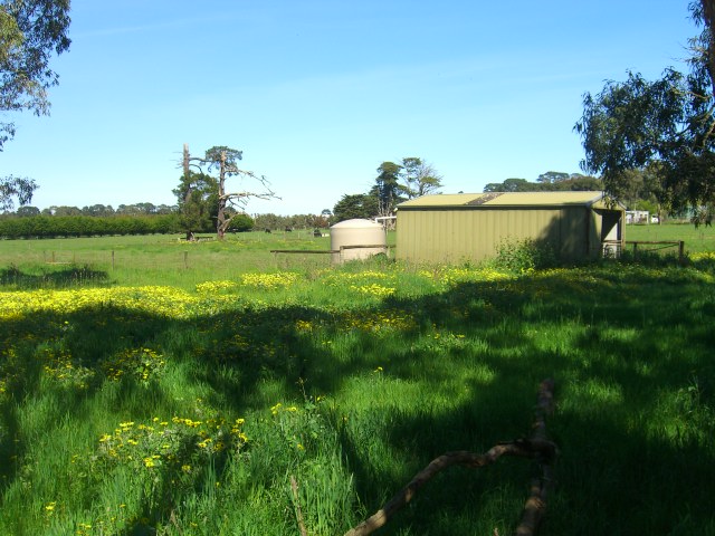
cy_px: 268
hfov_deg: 49.0
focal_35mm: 38
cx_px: 358
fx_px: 785
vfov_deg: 37.7
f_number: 4
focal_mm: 7.9
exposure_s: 1/500
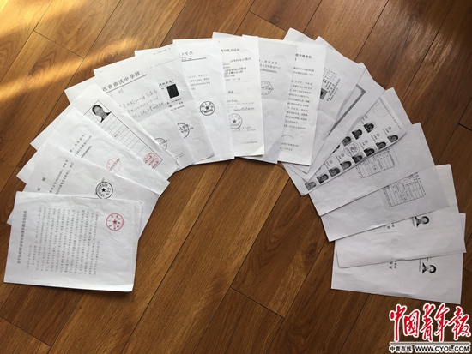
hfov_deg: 61.6
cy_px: 177
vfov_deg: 48.3
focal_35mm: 29
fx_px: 396
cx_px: 236
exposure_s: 1/120
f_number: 2.2
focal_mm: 4.15
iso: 25
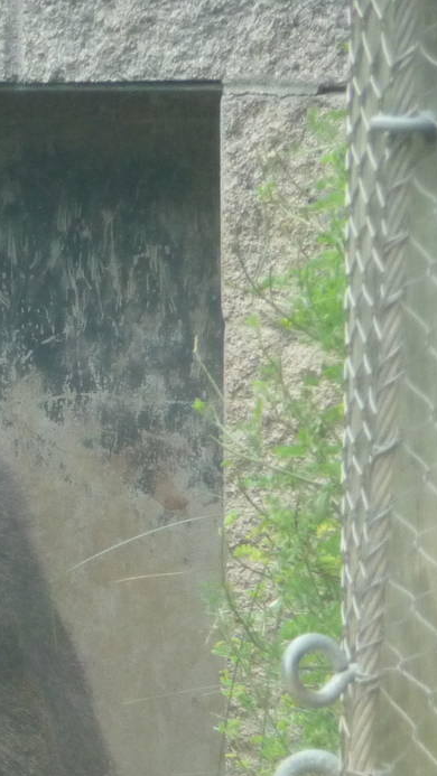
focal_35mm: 704
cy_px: 635
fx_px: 14497
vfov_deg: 3.1
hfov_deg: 1.7
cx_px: -221
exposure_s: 1/125
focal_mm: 47
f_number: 4.9
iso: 250
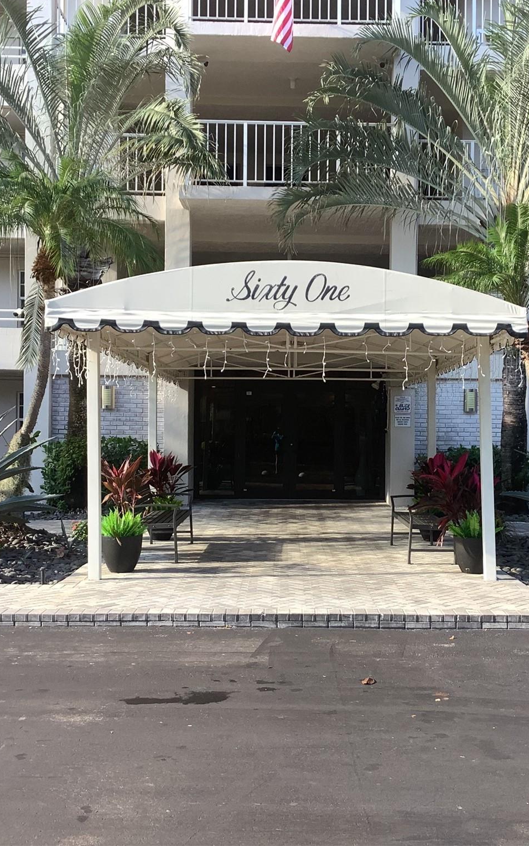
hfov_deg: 29.1
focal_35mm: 44
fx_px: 1015
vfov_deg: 45.3
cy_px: 422
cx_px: 320
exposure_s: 1/132
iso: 25
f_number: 2.4
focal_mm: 3.3
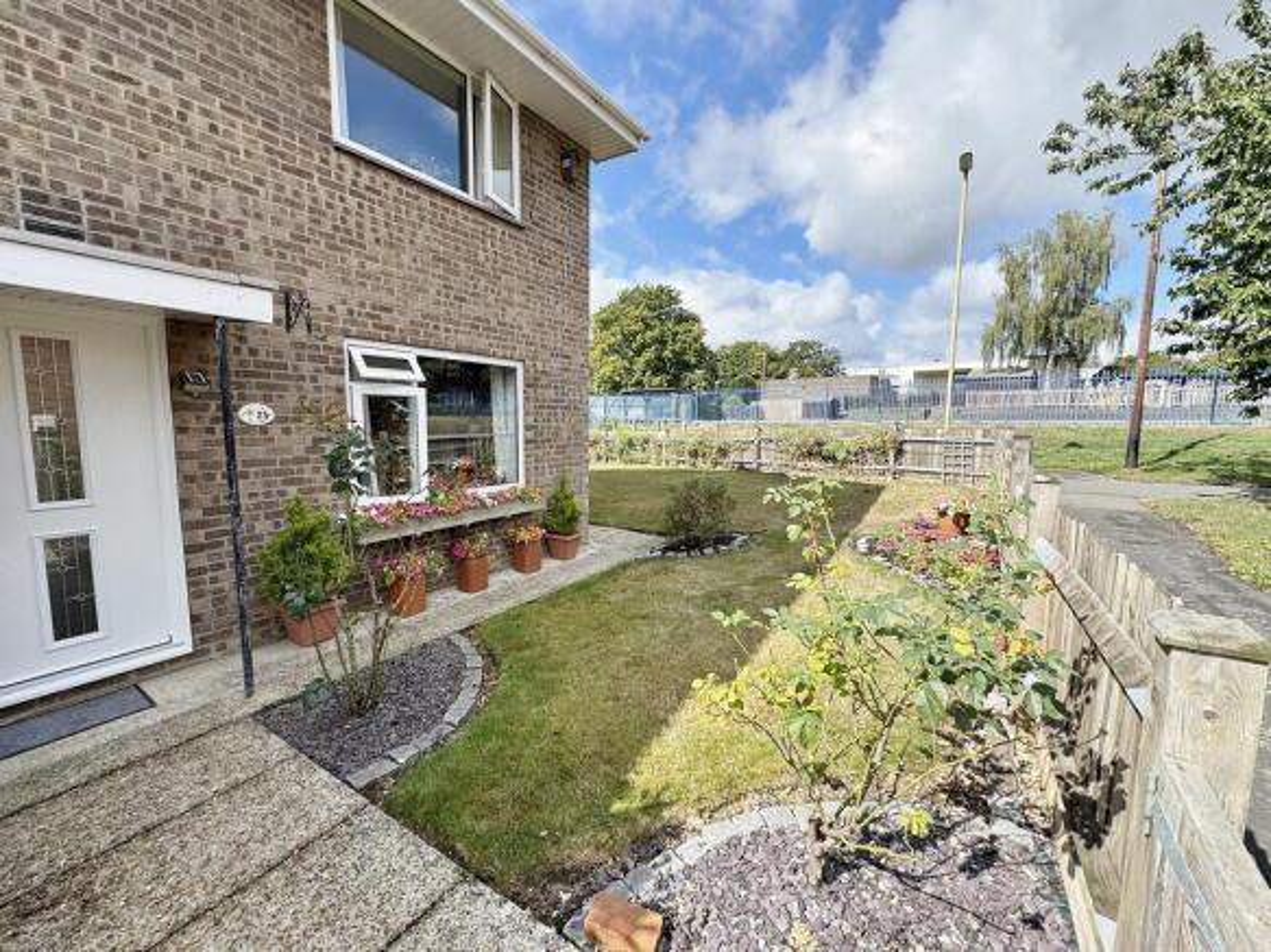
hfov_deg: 102.1
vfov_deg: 85.7
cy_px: 476
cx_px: 636
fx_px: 514
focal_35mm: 14
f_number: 2.2
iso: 50
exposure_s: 1/1020
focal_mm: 2.22
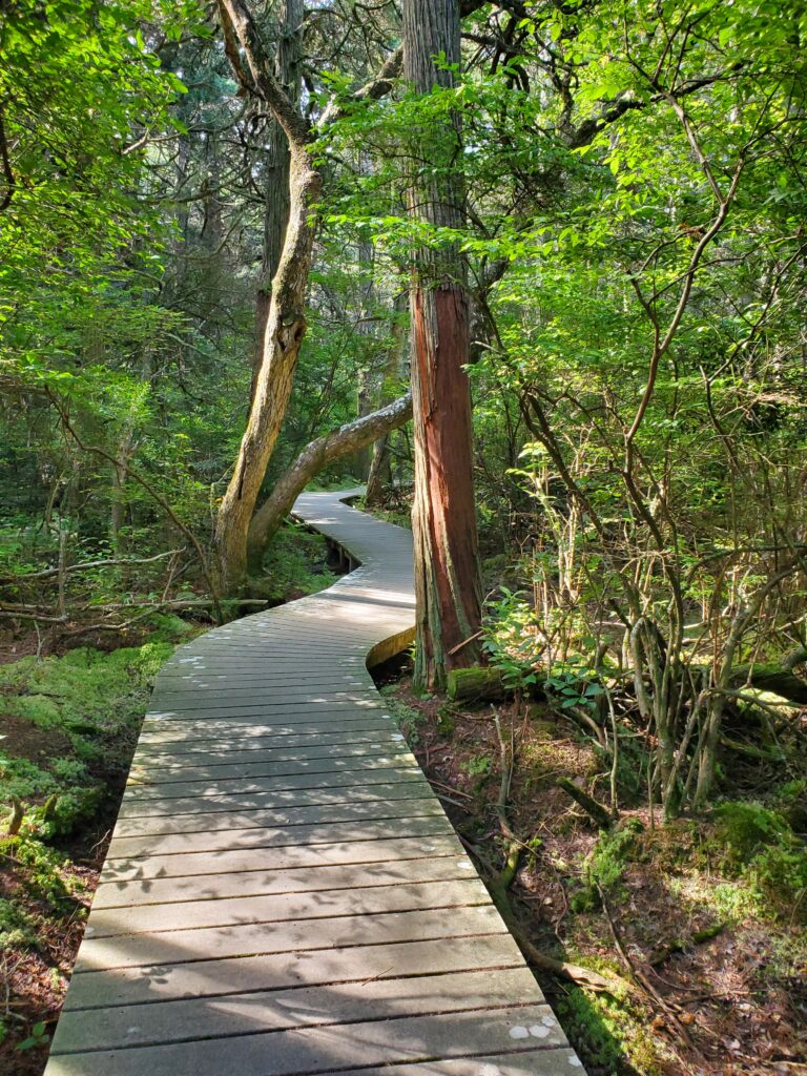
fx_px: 808
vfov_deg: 67.3
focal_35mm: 26
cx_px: 404
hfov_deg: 53.1
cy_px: 538
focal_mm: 4.3
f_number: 2.4
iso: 250
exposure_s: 1/120
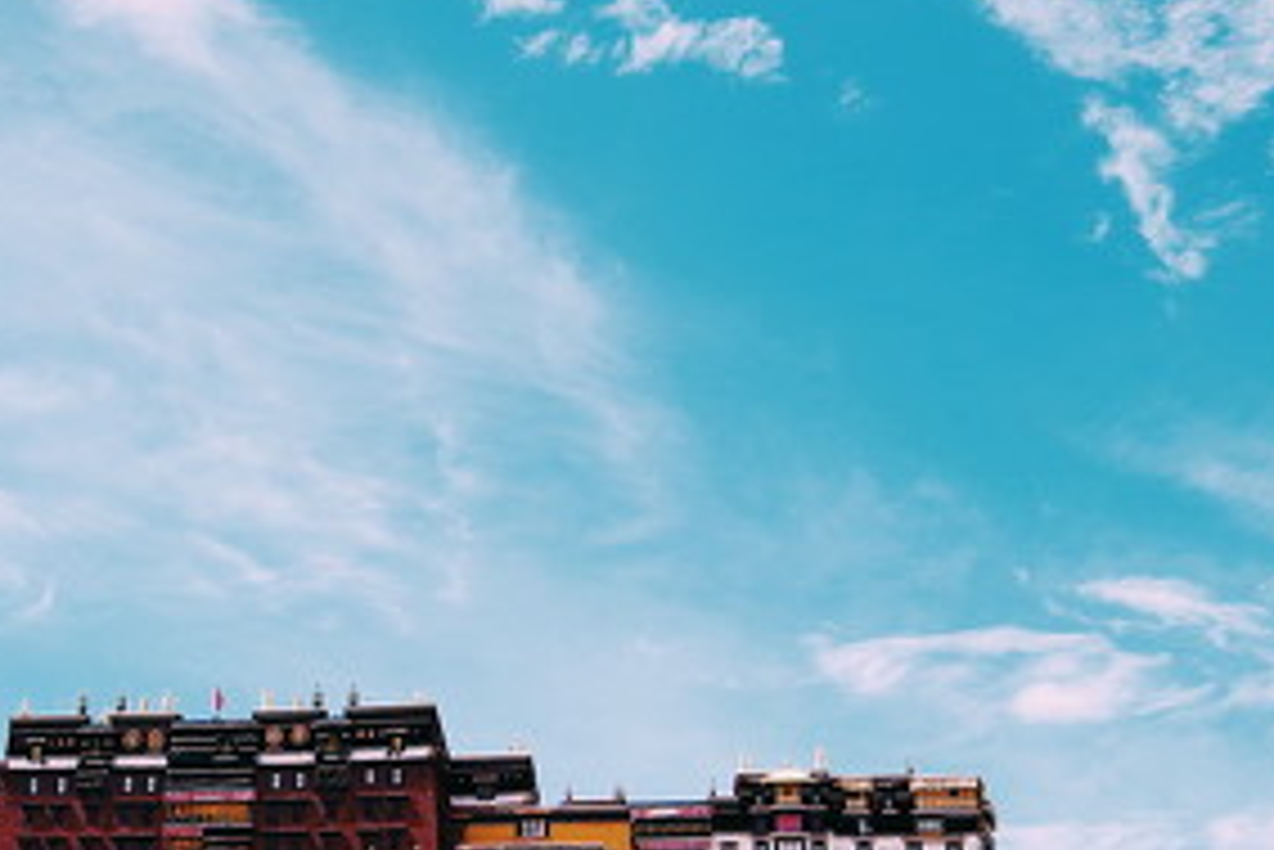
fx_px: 2518
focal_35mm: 71
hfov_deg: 27.6
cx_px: 185
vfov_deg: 19.1
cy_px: 569
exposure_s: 1/500
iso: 100
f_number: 5
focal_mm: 21
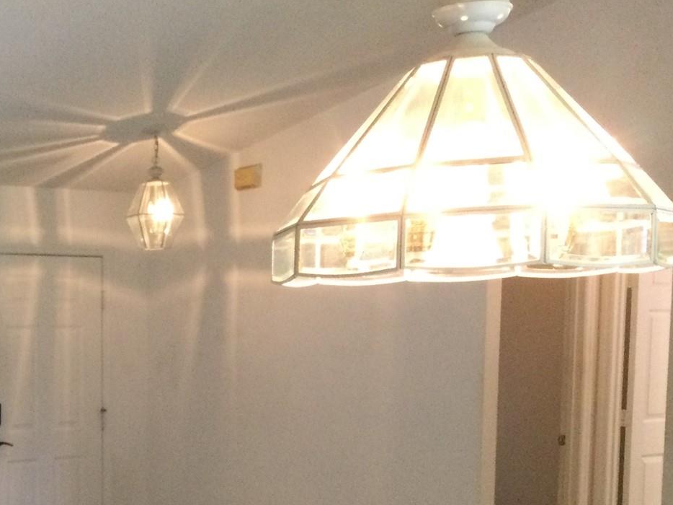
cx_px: -45
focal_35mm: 68
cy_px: 517
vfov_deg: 20.8
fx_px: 1322
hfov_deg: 26.6
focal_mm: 3.3
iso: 160
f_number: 2.4
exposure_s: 1/30
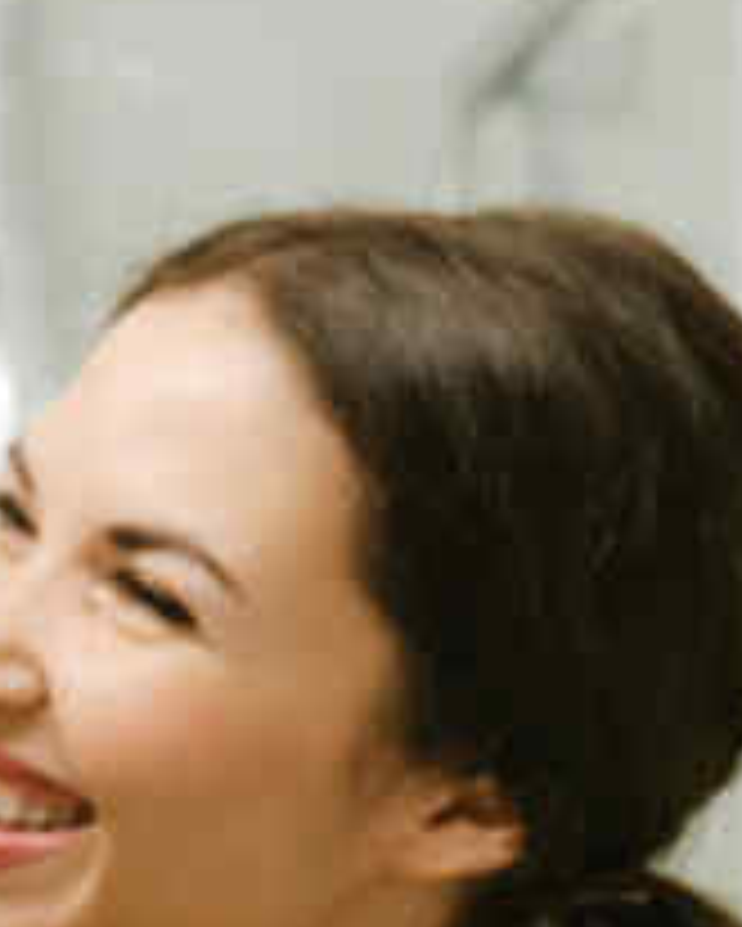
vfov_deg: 11.2
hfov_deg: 7.7
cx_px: -1684
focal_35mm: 169
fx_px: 4636
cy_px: 1084
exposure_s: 1/250
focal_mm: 31
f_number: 3.2
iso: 1600
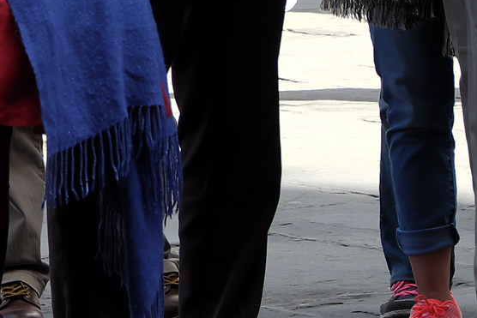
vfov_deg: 4.3
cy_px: -141
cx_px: -343
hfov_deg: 6.4
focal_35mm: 315
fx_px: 4175
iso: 400
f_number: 5.6
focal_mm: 48.4
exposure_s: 1/300
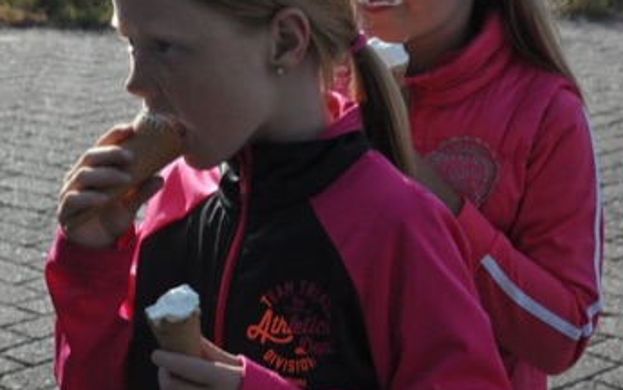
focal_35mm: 177
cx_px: 287
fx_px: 3007
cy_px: 158
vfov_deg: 7.4
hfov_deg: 11.8
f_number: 16
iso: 2000
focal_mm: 100
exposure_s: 1/1000
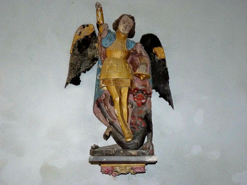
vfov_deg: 30.3
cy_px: 92
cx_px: 124
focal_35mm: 48
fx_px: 343
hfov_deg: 39.7
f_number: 3.2
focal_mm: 8.5
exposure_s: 1/30
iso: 250
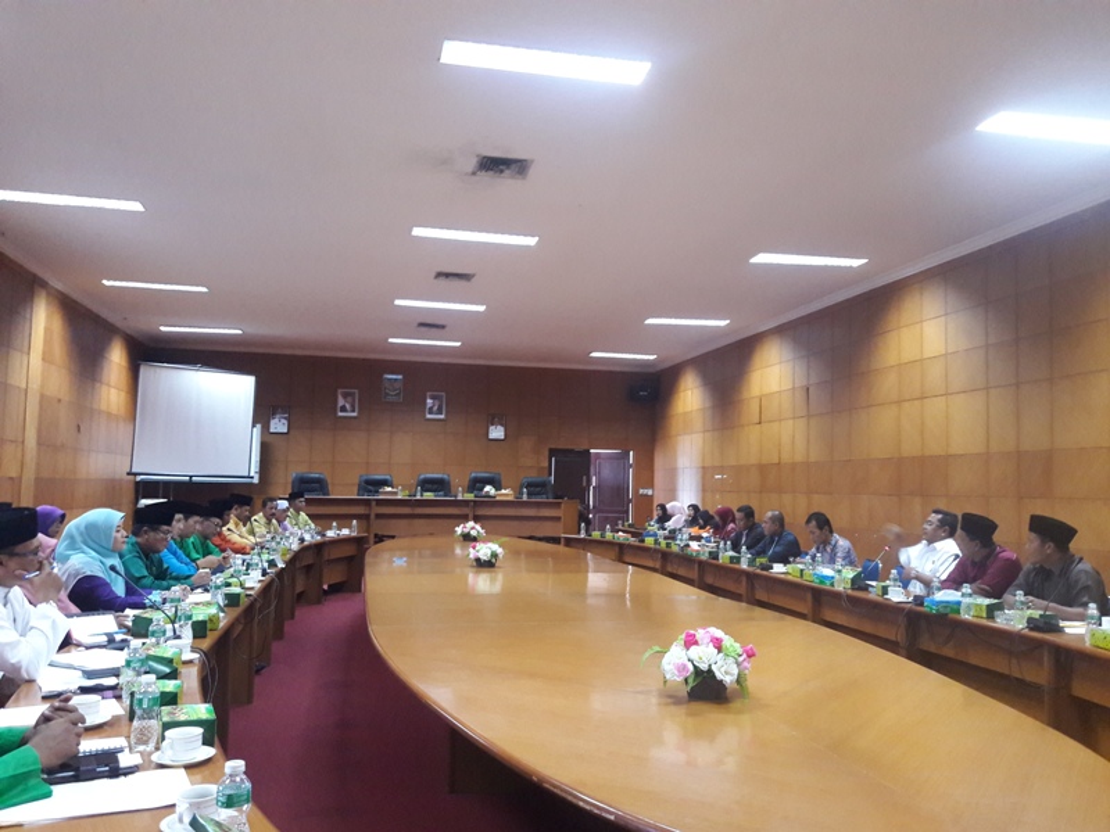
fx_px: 898
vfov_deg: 49.7
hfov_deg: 63.4
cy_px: 416
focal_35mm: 28
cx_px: 555
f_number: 1.9
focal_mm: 3.7
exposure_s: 1/17
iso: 250
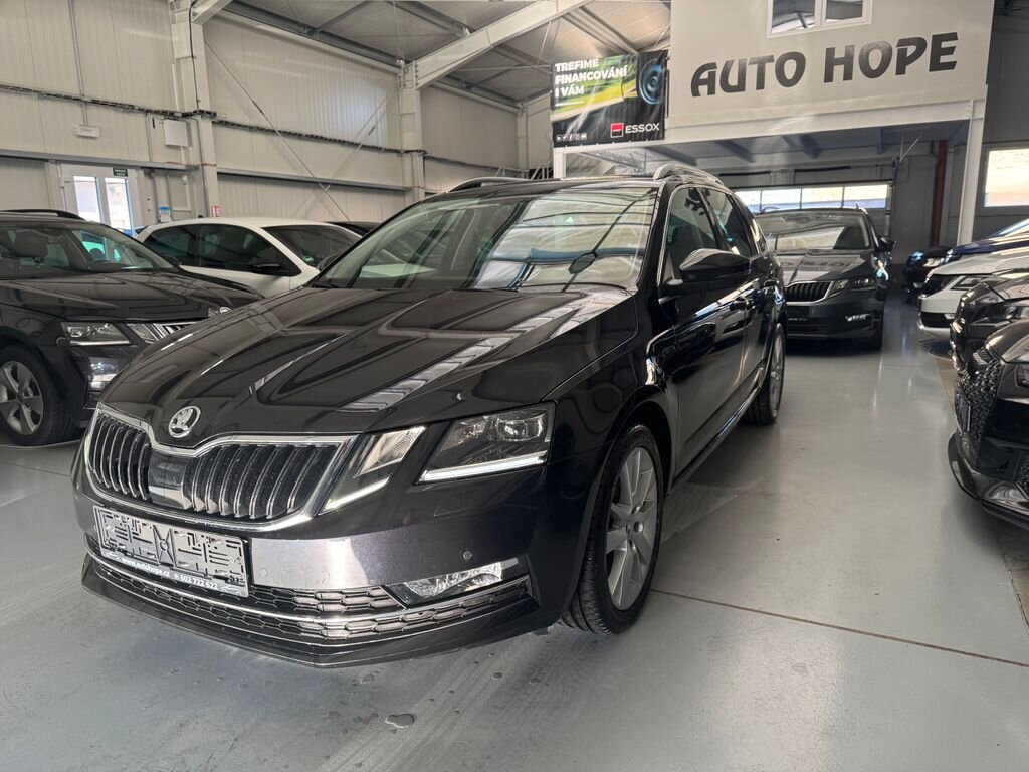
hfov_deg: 71.6
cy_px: 386
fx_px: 713
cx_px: 514
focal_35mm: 24
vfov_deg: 56.8
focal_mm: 6.76
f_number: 1.78
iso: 160
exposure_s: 1/121
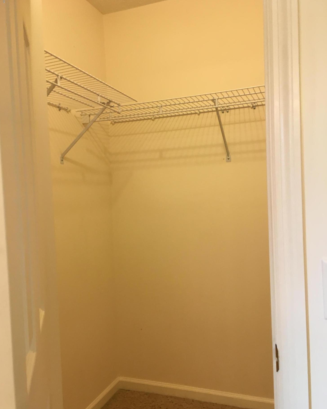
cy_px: 215
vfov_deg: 57.1
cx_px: 161
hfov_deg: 47.1
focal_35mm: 31
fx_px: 375
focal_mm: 4.15
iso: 50
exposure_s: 1/30
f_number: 2.2
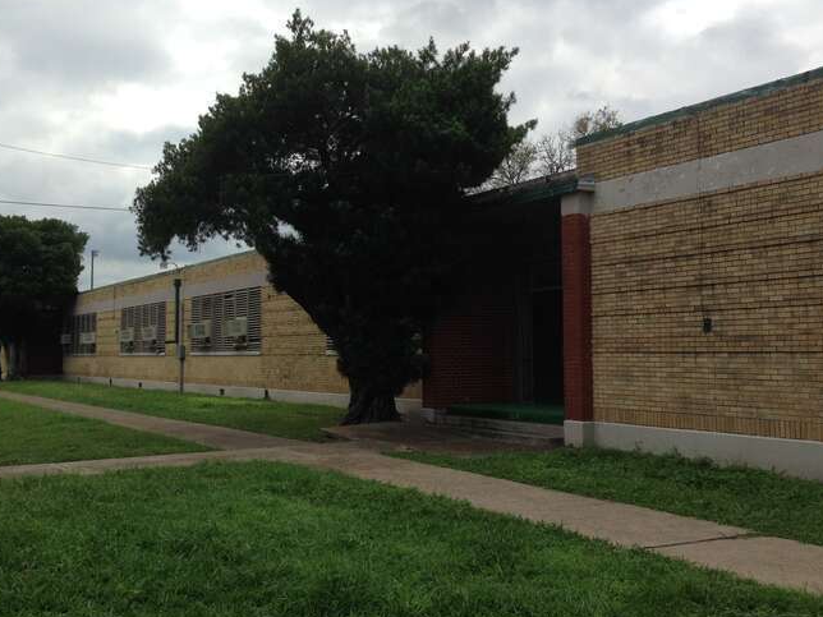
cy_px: 290
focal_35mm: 41
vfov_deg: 35.1
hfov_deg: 45.8
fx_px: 975
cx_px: 390
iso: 50
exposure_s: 1/2169
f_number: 2.4
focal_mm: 4.12
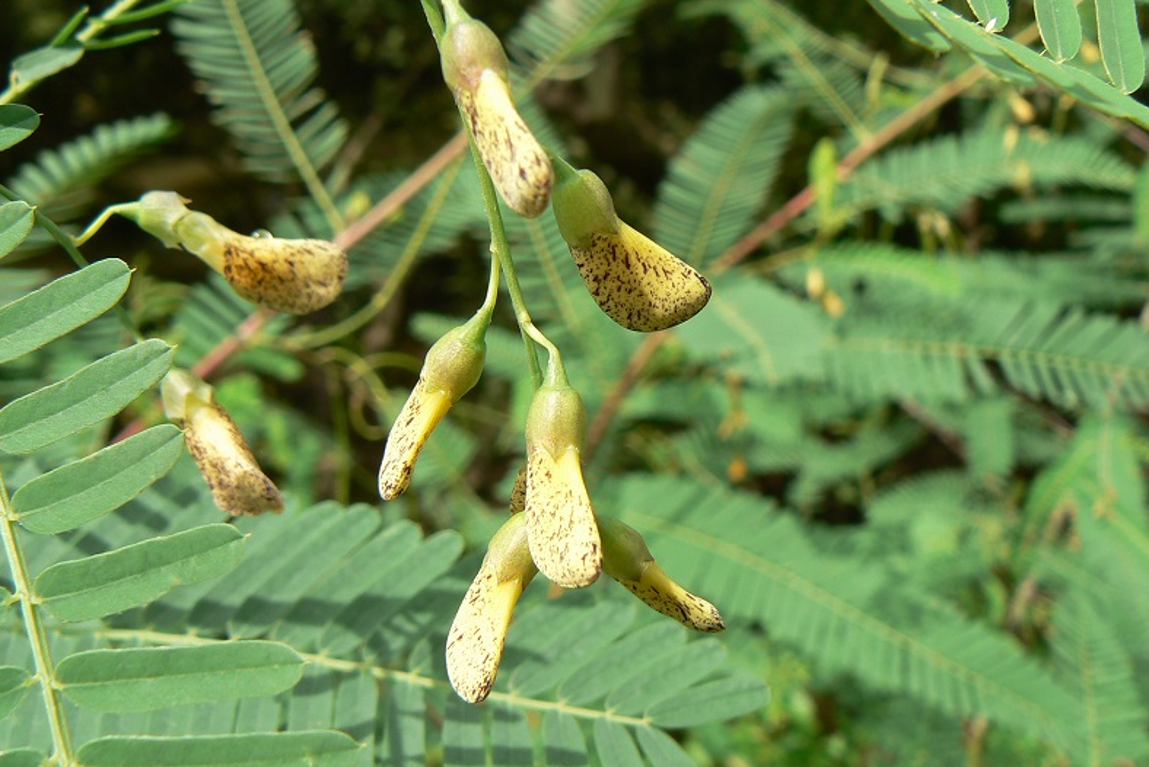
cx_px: 567
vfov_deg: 35.1
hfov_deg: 50.7
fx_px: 1213
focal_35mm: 38
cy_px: 381
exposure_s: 1/320
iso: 80
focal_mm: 6
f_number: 5.6
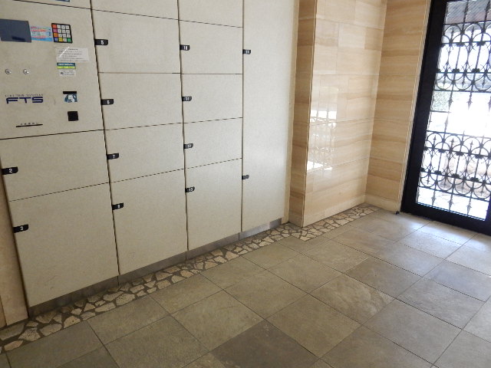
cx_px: 246
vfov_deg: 54.9
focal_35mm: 25
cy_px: 184
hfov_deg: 69.4
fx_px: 355
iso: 400
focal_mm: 4.5
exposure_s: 1/25
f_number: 3.7
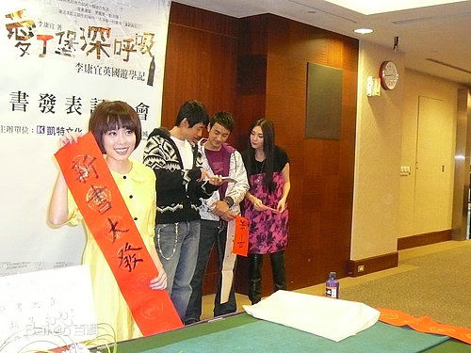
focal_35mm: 42
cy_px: 176
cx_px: 236
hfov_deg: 44.8
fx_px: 571
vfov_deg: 34.3
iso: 400
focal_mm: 4.6
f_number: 2.8
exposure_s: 1/30
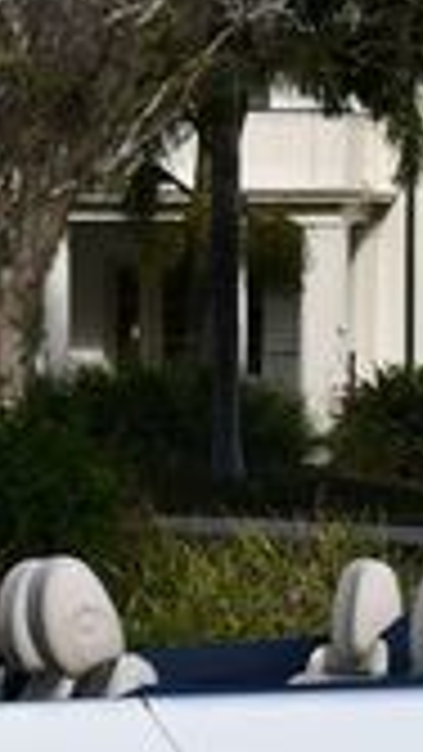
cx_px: -148
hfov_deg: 5.2
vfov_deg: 9.2
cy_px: 531
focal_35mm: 233
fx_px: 4644
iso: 100
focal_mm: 29
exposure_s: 1/320
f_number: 9
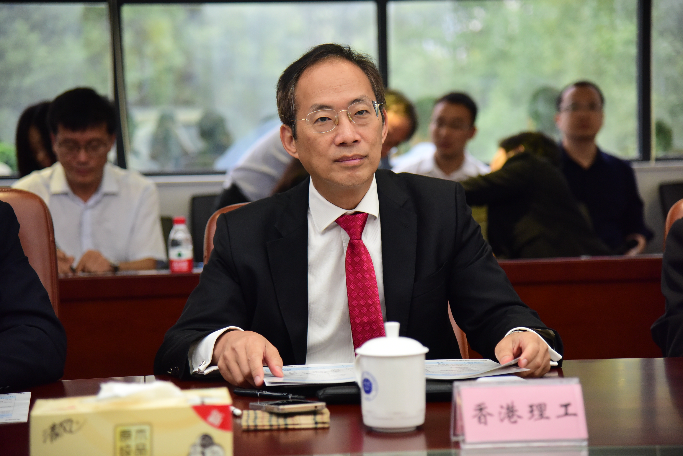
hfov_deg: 21.5
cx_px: 342
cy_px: 228
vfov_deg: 14.4
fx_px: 1803
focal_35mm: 95
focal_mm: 95
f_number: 4
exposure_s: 1/160
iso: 2800
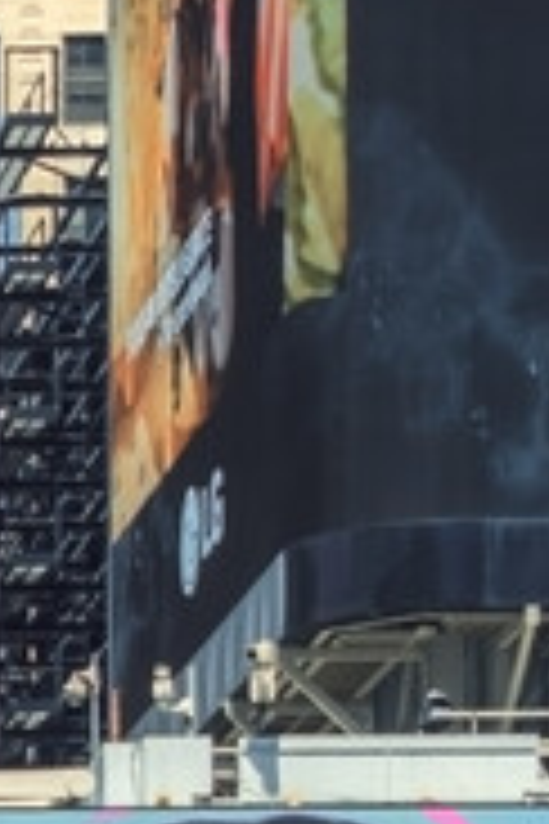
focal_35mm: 320
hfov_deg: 4.1
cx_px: -1278
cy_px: 883
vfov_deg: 6.4
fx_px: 7319
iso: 64
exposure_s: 1/200
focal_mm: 45
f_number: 7.1
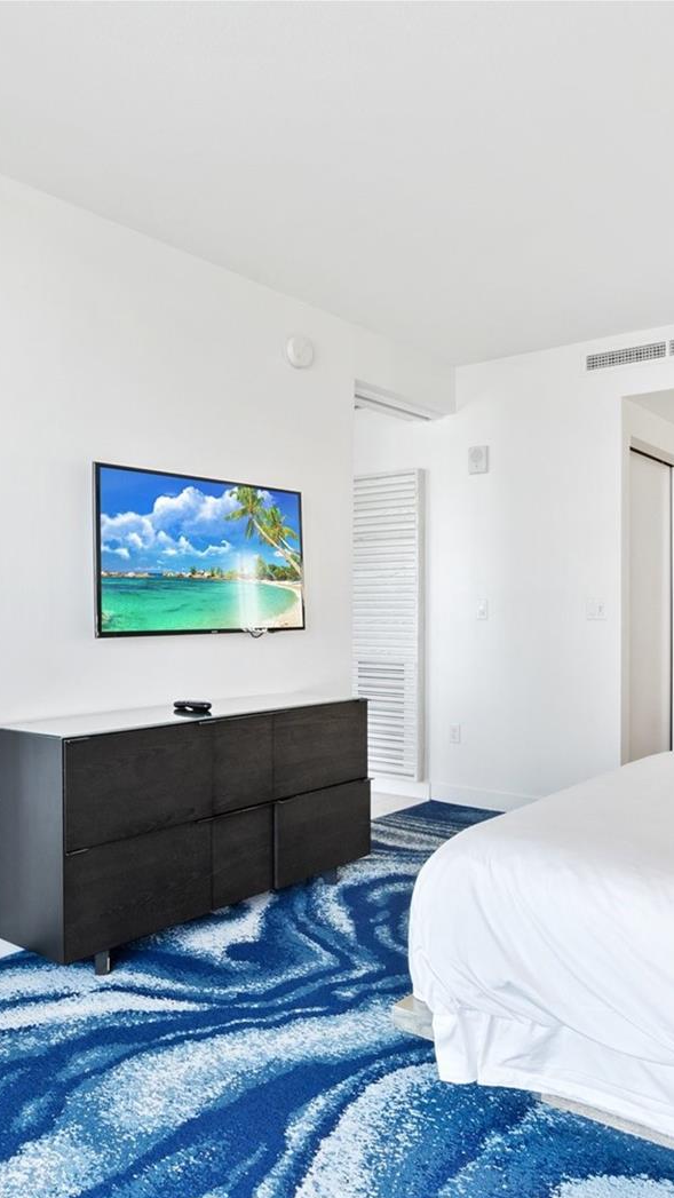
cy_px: 609
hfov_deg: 47.7
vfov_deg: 76.3
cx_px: 358
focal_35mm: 24
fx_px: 762
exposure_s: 1/1.67
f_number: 8
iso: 200
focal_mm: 10
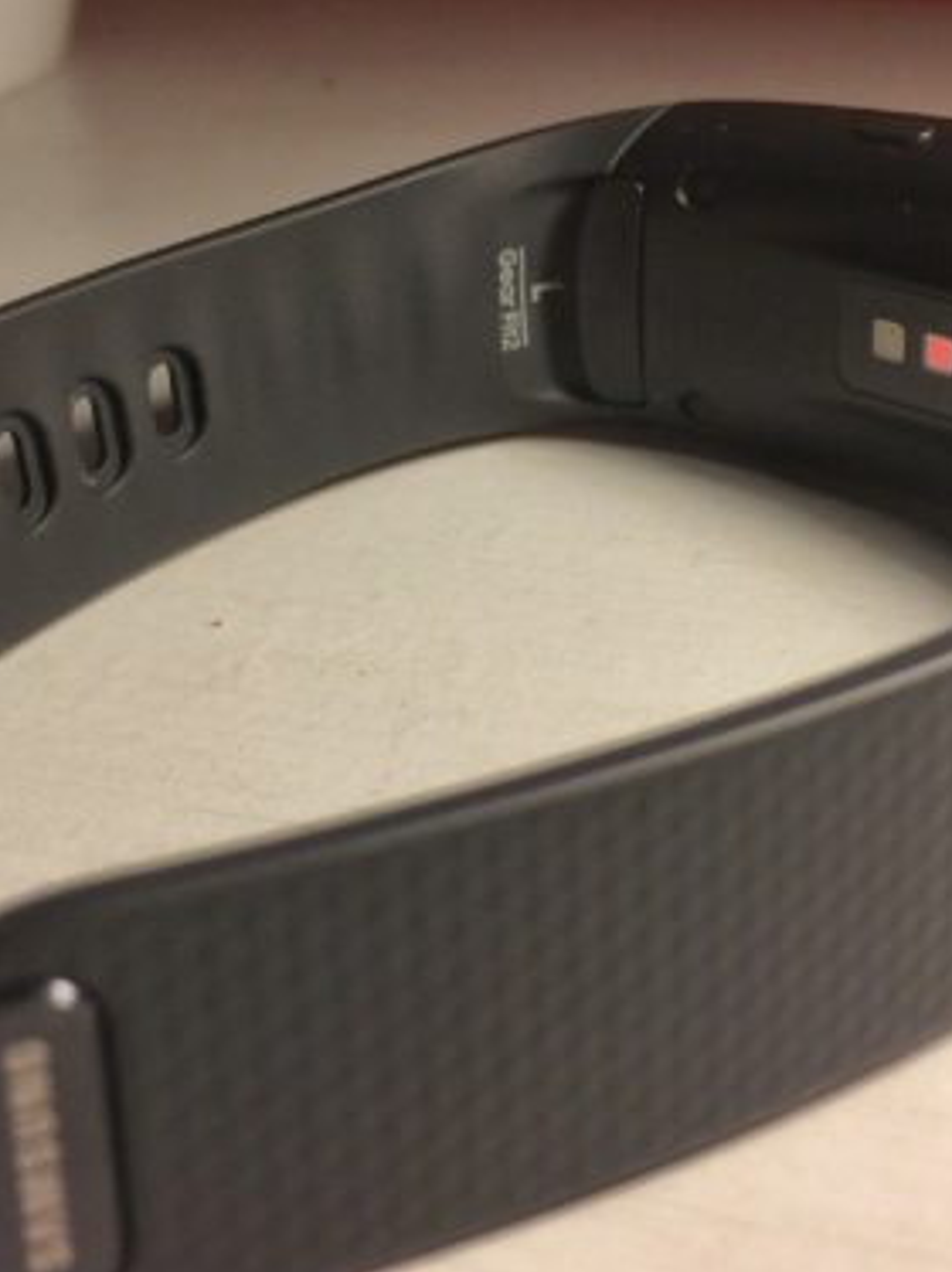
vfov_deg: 32.4
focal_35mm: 59
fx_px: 2166
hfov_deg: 24.8
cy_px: 422
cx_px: 469
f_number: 2.2
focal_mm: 4.15
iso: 40
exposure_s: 1/100
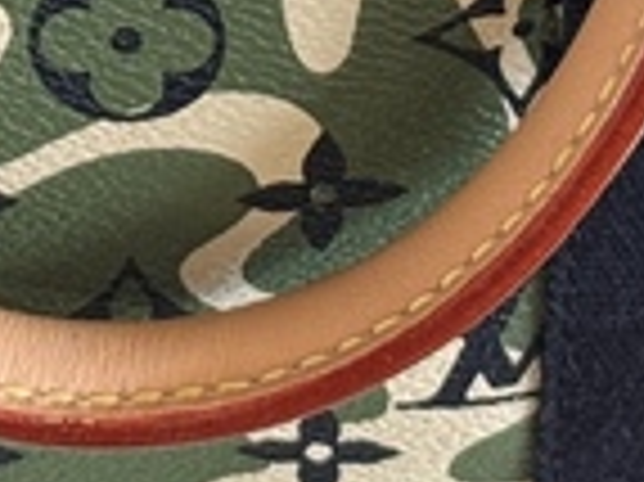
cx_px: 239
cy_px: -797
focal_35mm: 338
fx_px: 6283
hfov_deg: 5.9
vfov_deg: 4.3
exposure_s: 1/50
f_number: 1.78
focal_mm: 6.76
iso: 125
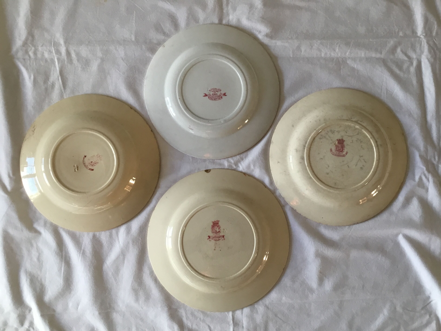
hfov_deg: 58.4
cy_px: 166
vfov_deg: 45.4
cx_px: 220
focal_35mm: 31
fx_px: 395
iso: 32
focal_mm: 3.3
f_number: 2.4
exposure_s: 1/33
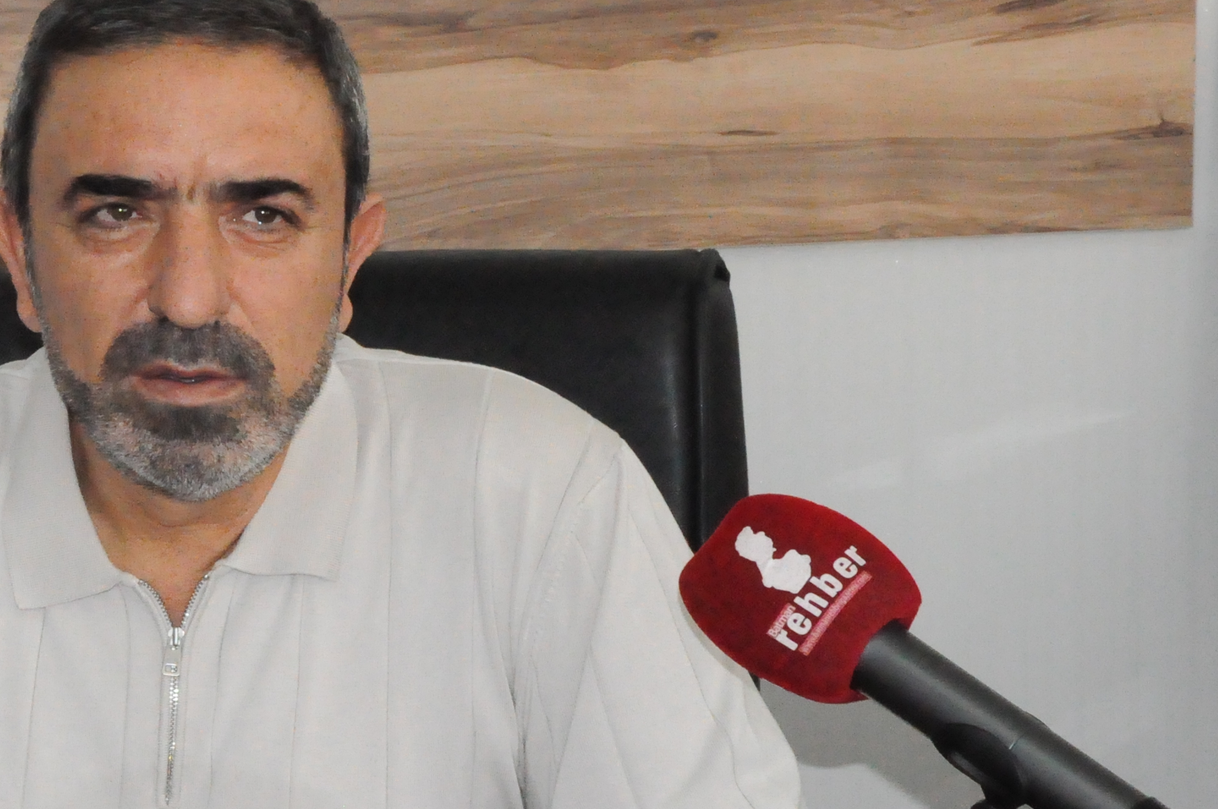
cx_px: 156
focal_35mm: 339
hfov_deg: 6.1
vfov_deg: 4.0
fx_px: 11458
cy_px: 494
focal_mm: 105
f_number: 16
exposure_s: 1/200
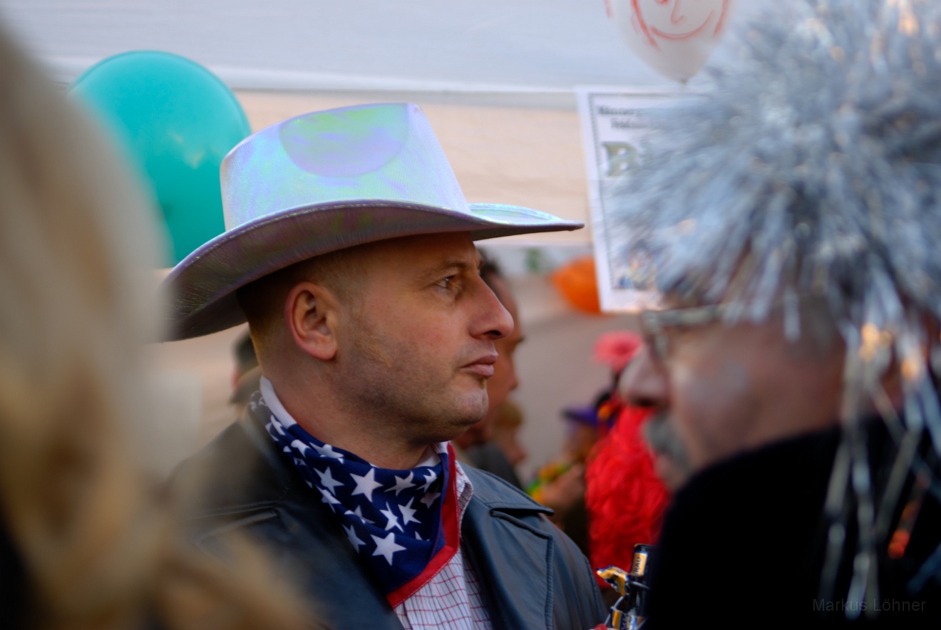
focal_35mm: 82
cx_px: 470
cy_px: 315
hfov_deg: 24.6
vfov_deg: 16.6
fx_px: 2159
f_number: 2.8
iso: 100
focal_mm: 55
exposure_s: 1/80
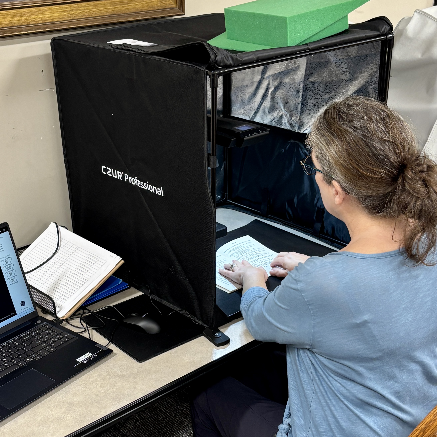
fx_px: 443
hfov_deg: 51.8
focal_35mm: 31
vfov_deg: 52.5
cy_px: 219
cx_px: 157
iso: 125
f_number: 1.6
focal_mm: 5.96
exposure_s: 1/60
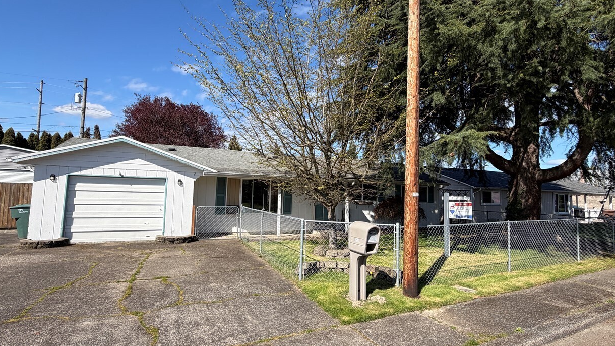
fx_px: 326
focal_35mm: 20
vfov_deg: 55.9
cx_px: 324
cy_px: 169
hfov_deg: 86.6
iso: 25
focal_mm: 2.22
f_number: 2.2
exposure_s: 1/770
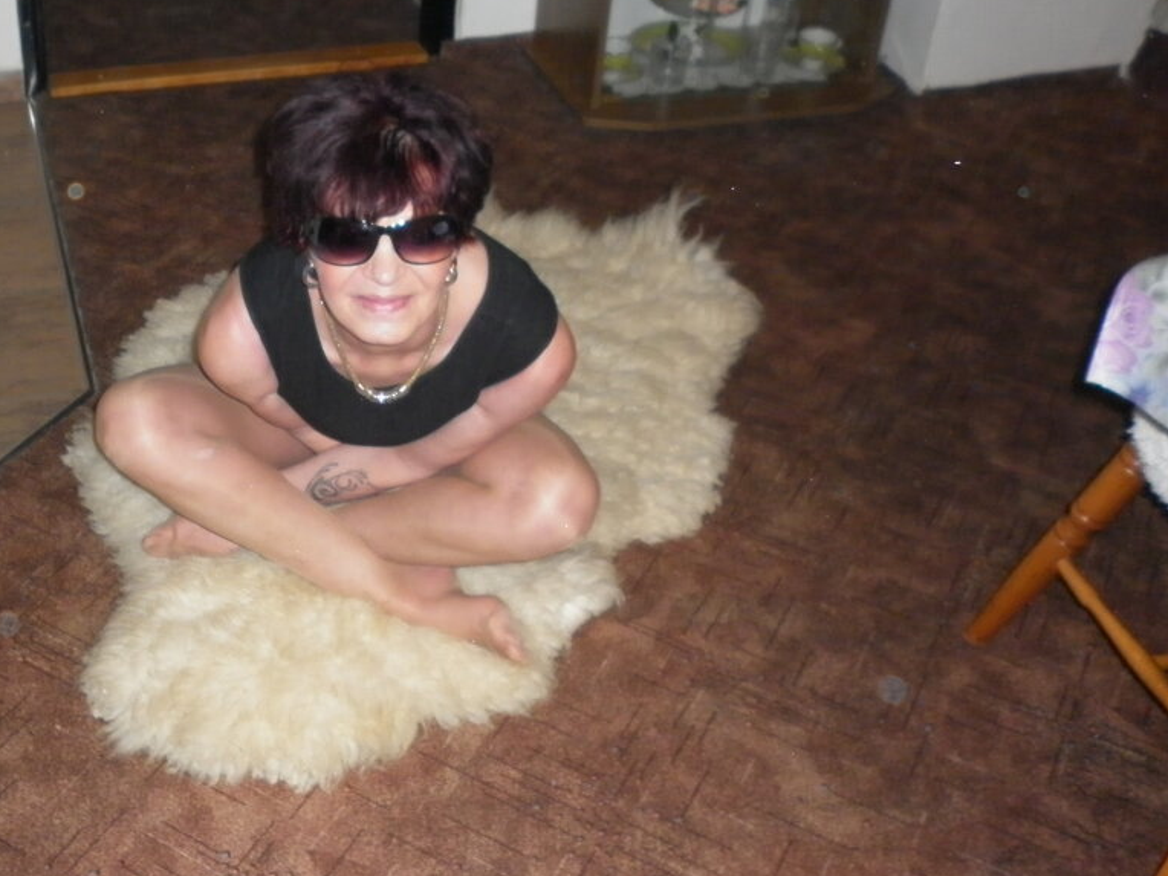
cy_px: 359
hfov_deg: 41.5
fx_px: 1485
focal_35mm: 44
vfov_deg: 32.8
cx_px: 277
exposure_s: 1/30
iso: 160
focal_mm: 5
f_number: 2.8
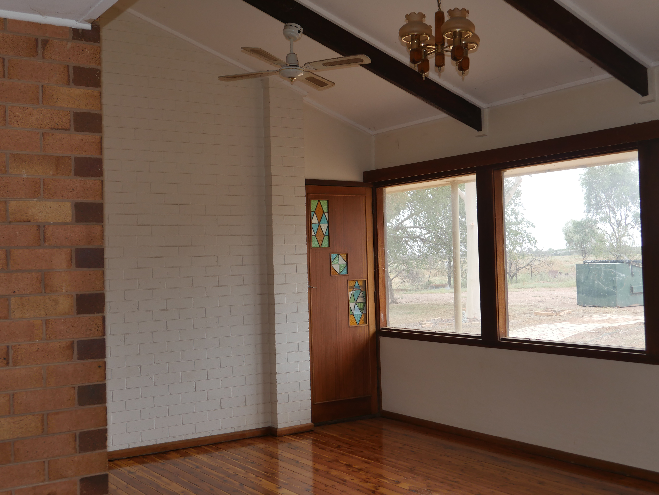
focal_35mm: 42
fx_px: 800
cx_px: 330
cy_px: 248
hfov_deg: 44.8
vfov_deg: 34.4
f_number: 5.6
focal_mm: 21
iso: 200
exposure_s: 1/160
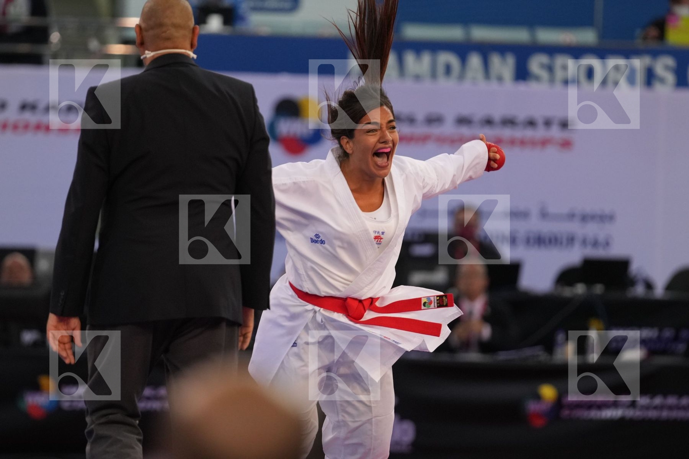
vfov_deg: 4.6
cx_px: 344
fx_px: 5741
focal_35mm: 300
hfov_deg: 6.9
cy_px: 230
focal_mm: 200
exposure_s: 1/1000
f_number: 2.8
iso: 2000
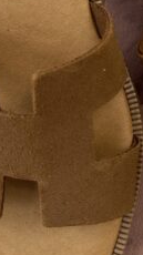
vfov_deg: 21.8
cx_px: 234
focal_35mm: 91
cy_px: -49
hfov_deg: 12.4
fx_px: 615
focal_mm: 6.86
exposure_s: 1/101
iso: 50
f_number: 1.78
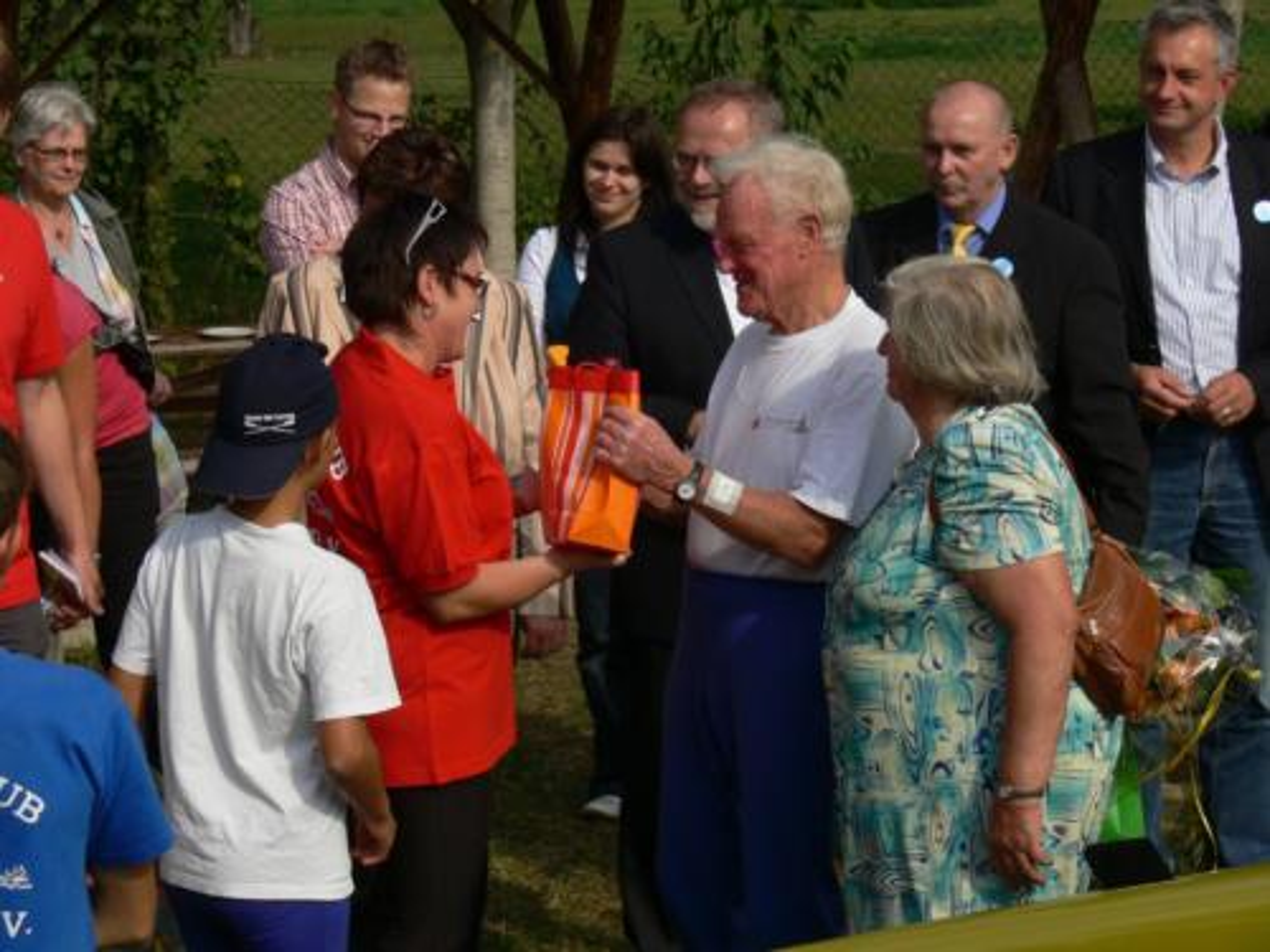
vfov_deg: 13.6
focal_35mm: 109
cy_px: 476
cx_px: 635
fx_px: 3999
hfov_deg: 18.0
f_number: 5.6
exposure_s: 1/400
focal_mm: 23
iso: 80
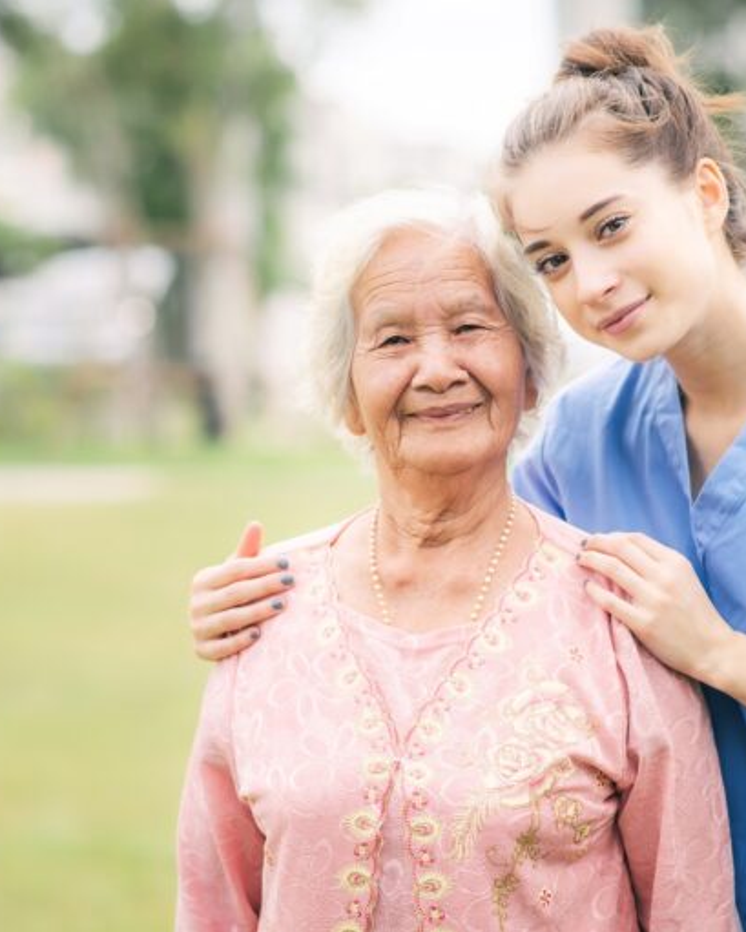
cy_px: 466
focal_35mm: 120
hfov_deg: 12.9
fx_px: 3311
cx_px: 441
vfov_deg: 16.0
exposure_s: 1/1250
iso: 100
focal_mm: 85
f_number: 2.8
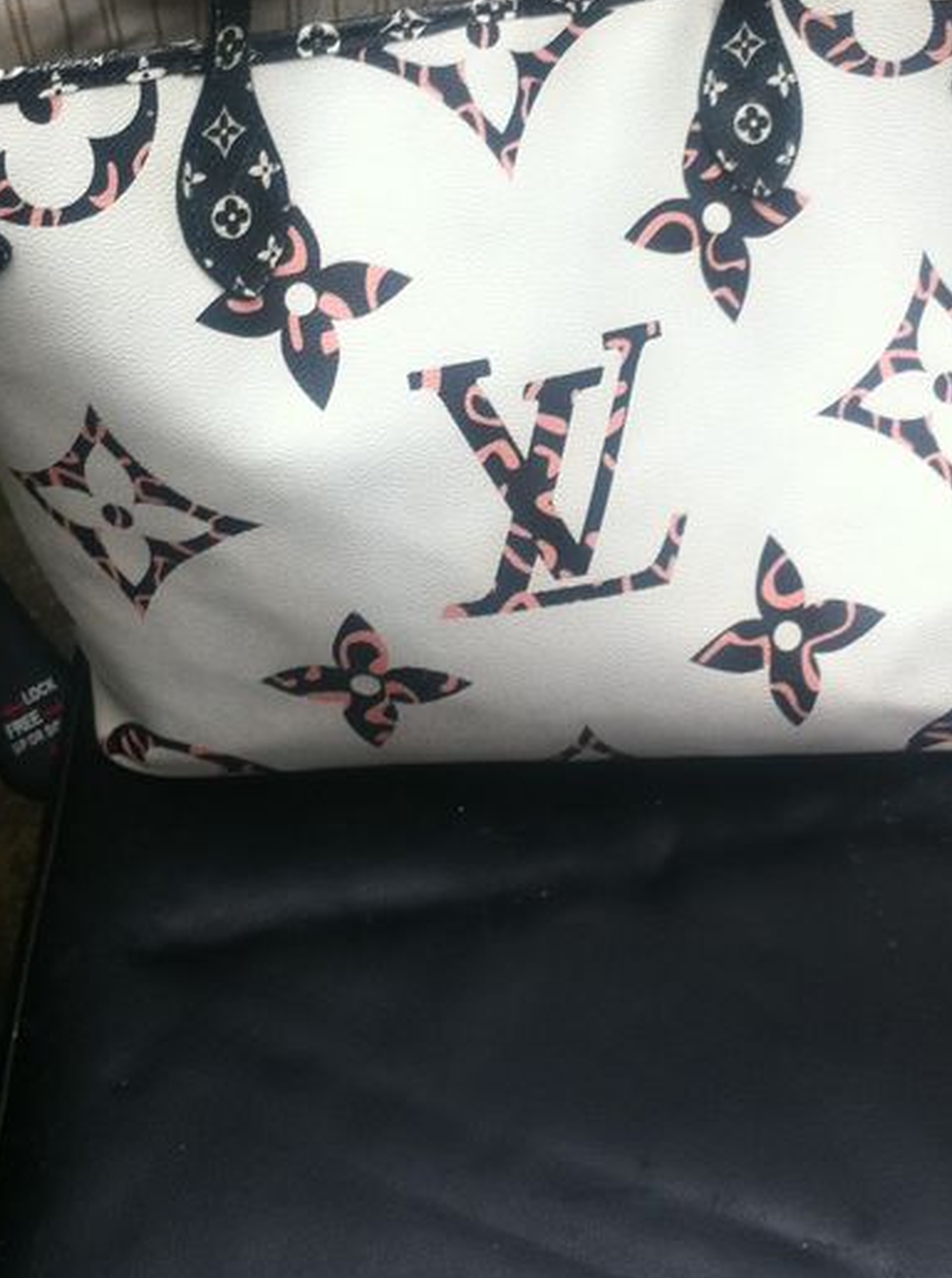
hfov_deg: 21.5
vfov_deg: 28.4
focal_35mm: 68
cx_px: 539
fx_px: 2503
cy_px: 397
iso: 80
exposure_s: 1/30
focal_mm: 3.85
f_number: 2.8
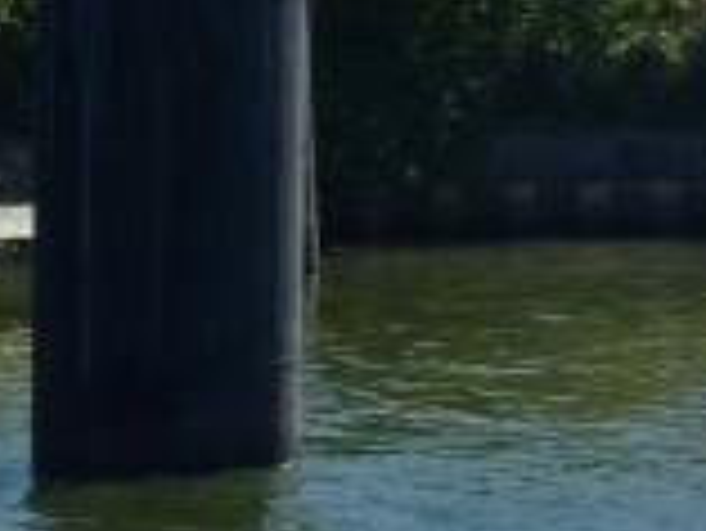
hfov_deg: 5.4
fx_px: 7389
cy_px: 32
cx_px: 1133
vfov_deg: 4.1
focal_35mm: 362
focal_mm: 16
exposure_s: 1/500
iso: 100
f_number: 4.9
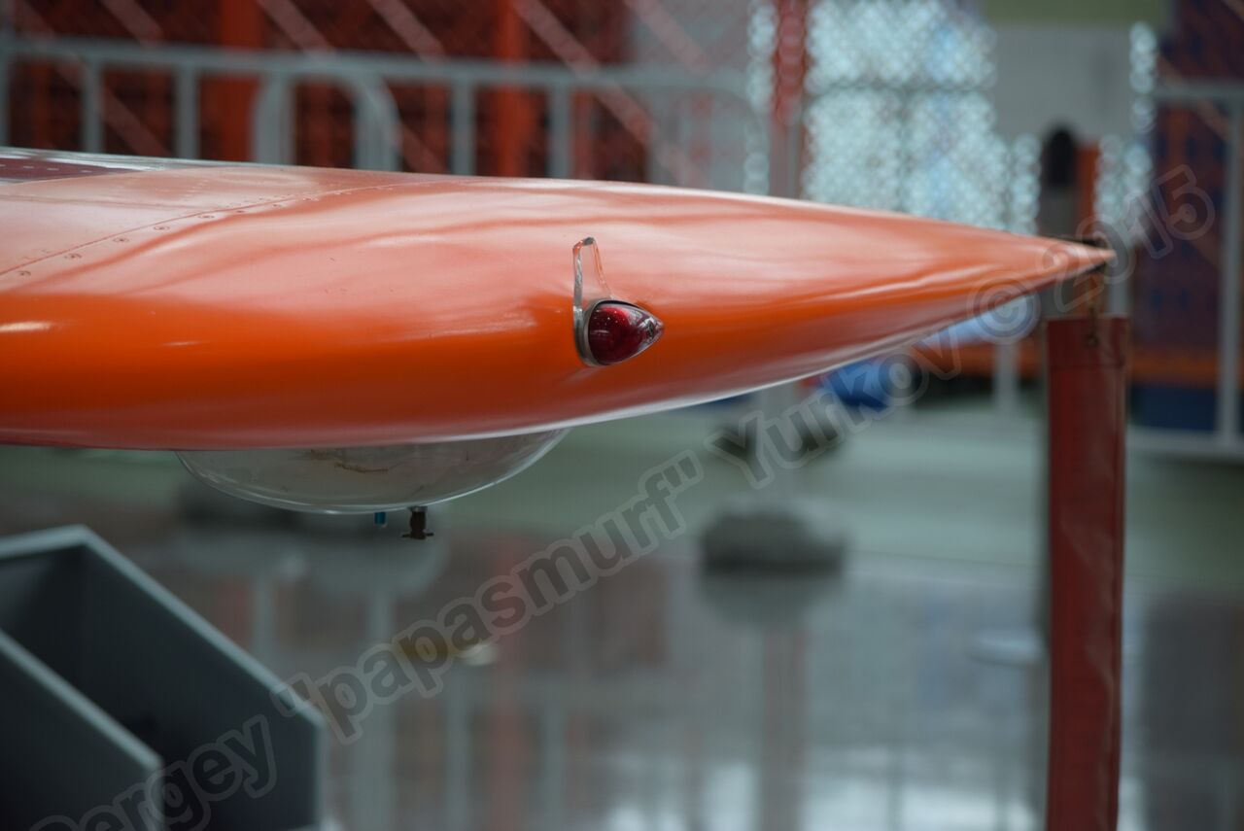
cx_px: 622
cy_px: 416
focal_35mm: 165
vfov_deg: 8.3
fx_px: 5705
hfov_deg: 12.4
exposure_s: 1/100
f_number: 4.8
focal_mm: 110
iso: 400
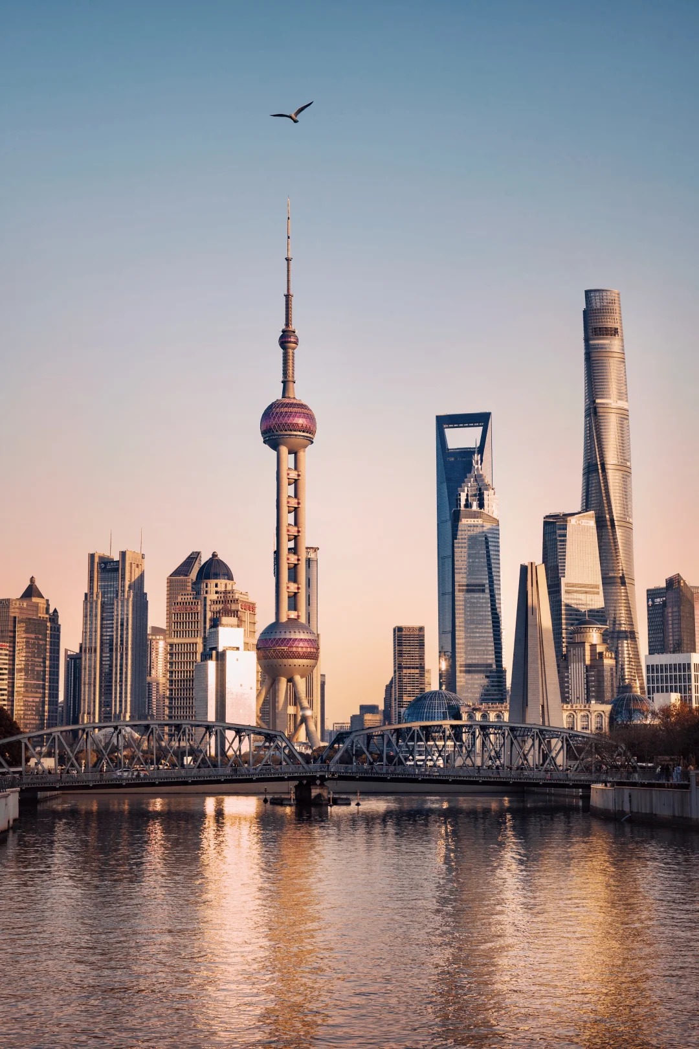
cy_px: 524
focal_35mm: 48
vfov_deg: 41.1
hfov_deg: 28.1
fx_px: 1398
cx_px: 350
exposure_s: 1/125
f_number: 8
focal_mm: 48
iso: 160
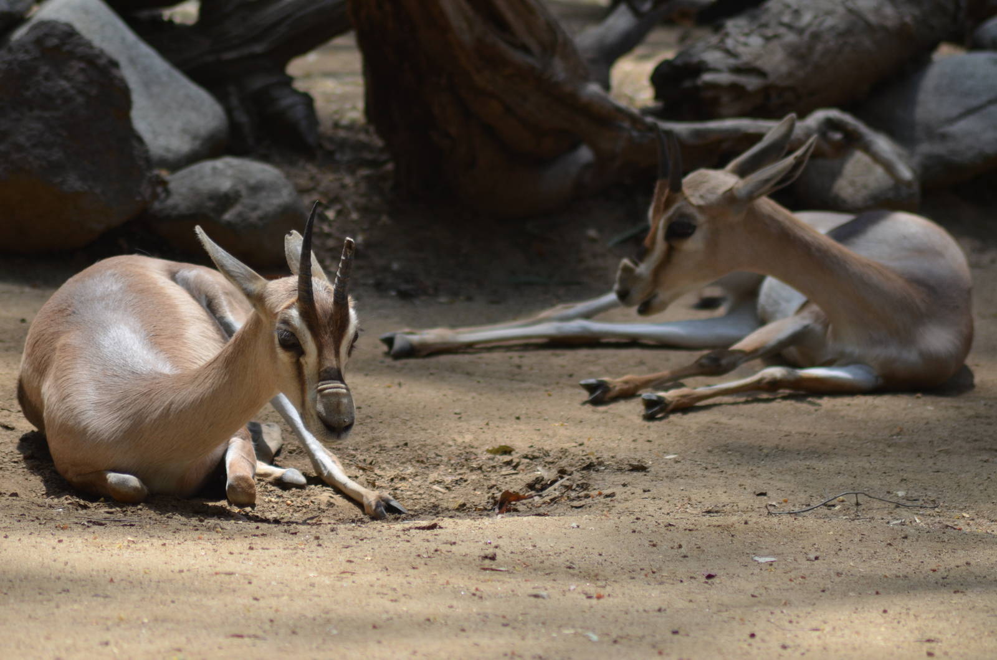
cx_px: 498
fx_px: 12438
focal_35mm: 450
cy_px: 330
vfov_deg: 3.0
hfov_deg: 4.6
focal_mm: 300
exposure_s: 1/1250
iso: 400
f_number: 5.6
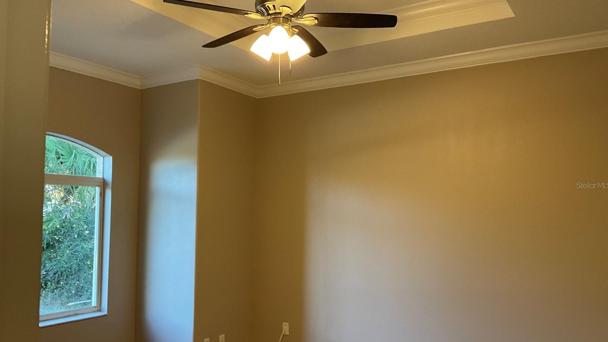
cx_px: 305
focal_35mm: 32
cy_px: 185
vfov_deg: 36.7
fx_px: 516
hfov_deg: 61.0
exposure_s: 1/60
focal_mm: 3
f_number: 1.8
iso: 64
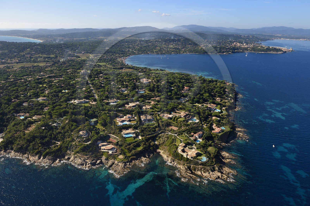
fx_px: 206
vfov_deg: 53.1
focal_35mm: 24
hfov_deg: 73.8
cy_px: 103
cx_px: 155
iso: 400
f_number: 8
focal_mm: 24
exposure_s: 1/1000
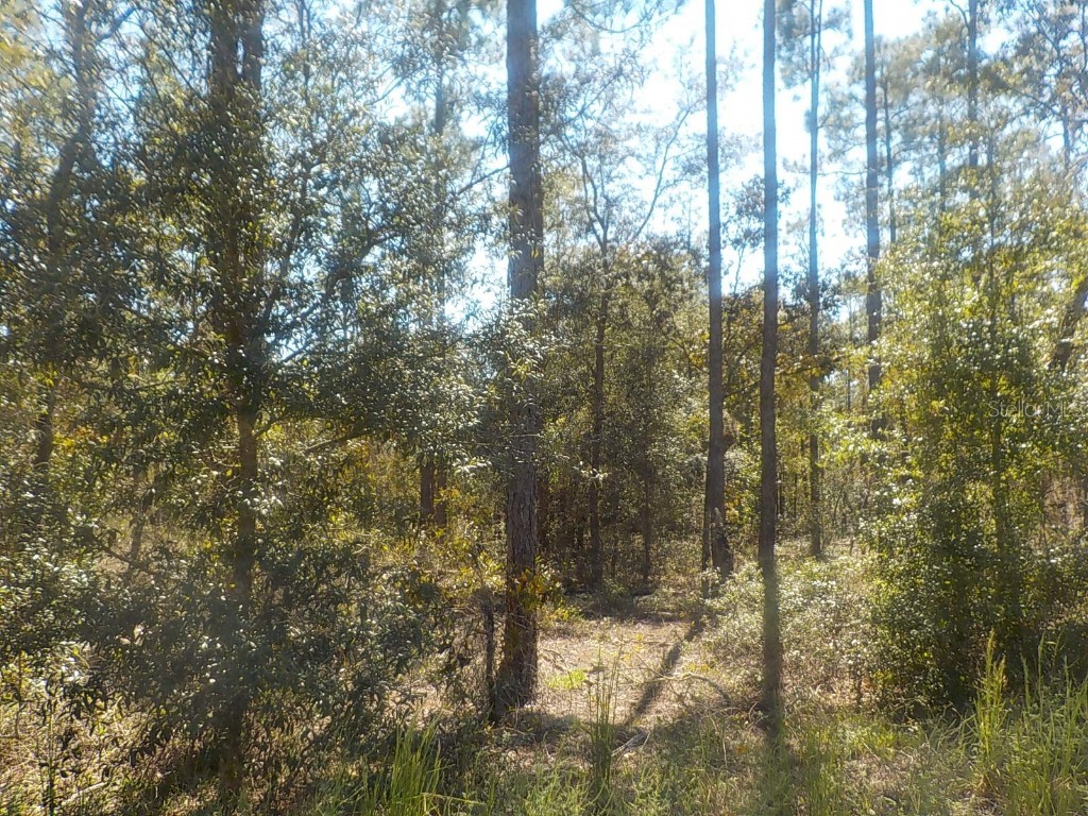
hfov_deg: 60.0
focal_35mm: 30
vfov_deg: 46.8
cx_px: 544
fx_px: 943
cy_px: 408
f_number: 3.3
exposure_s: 1/400
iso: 125
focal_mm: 4.1
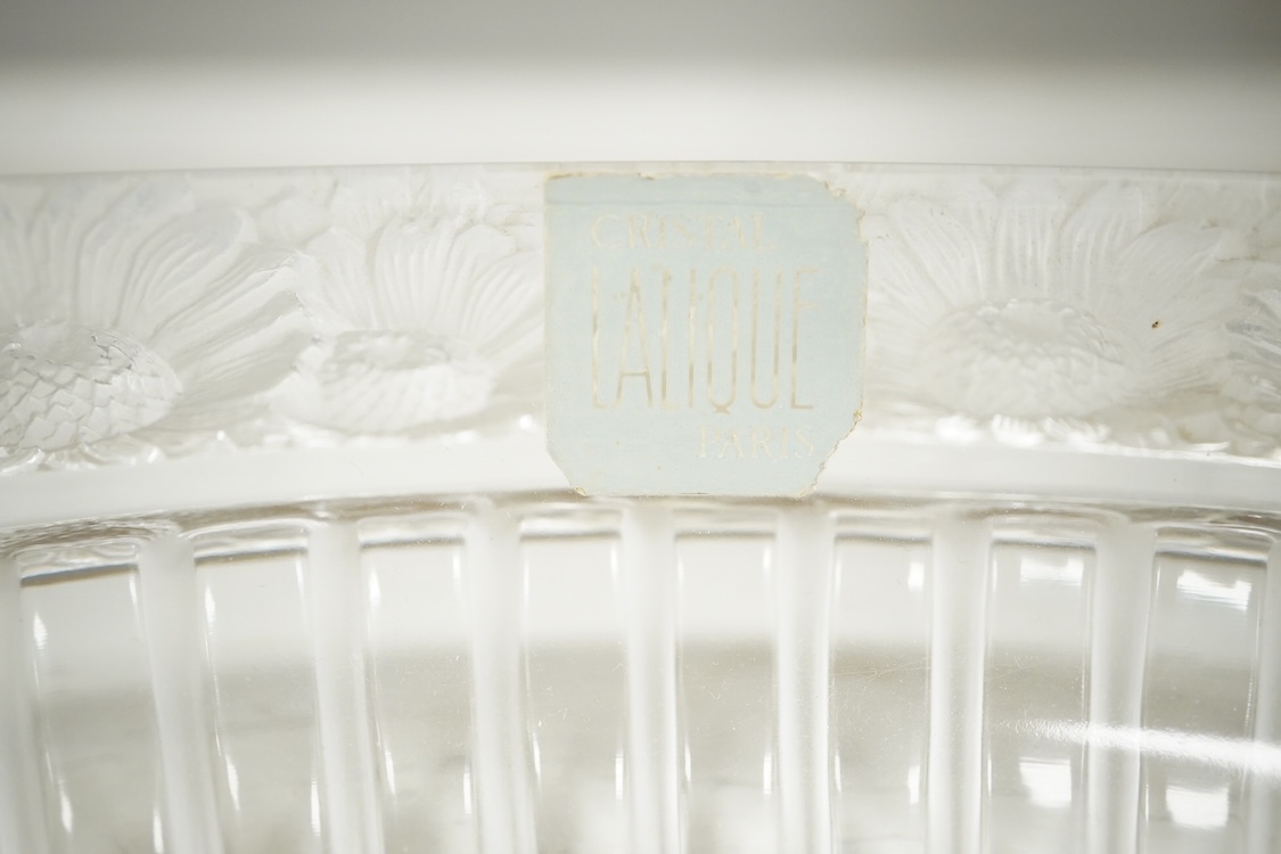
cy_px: 427
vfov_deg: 29.9
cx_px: 640
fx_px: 1601
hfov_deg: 43.6
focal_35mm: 45
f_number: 5.6
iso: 2500
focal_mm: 30
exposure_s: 1/160
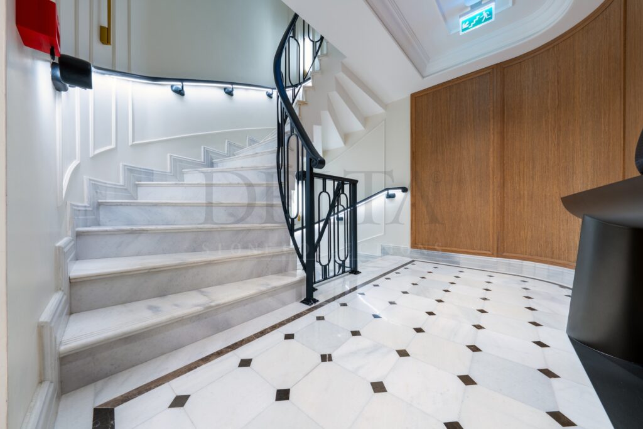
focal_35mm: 12
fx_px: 214
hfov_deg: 112.6
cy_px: 214
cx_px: 322
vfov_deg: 90.0
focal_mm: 12
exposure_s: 1/1.67
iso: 100
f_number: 14
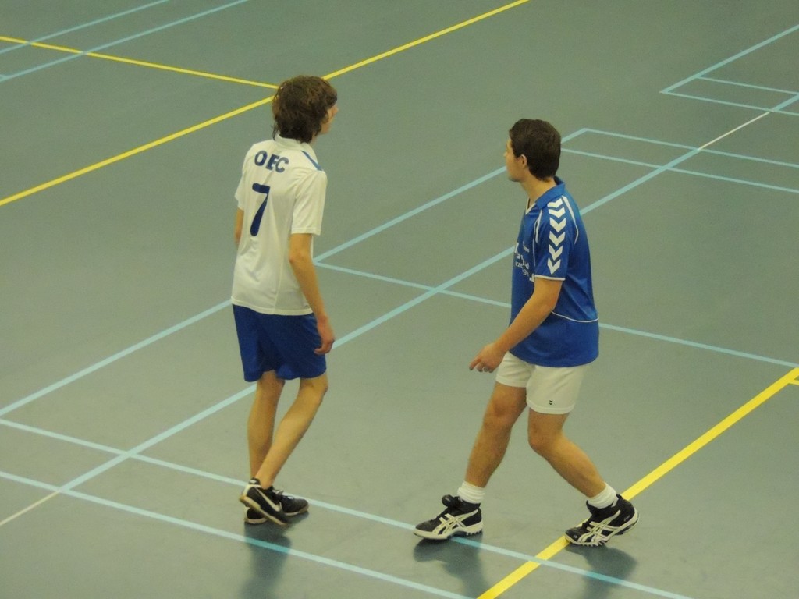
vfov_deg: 12.3
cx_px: 400
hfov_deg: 16.4
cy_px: 300
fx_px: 2770
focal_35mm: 120
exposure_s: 1/250
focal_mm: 21.4
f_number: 4.2
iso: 3200
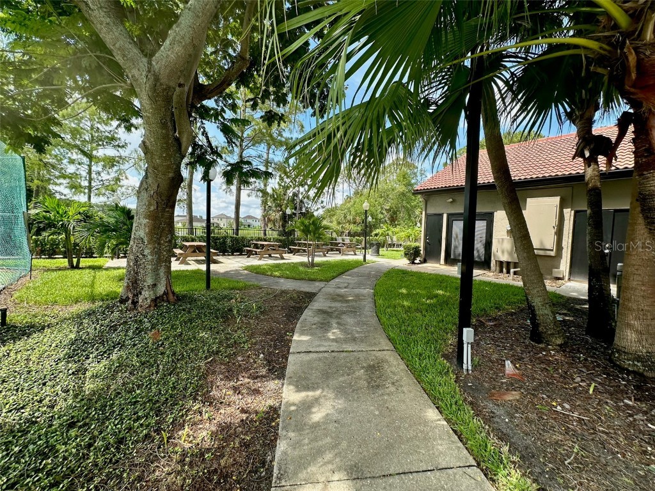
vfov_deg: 85.7
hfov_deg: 102.1
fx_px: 265
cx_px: 328
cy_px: 246
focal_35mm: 14
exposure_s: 1/633
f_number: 2.2
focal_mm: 2.22
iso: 40
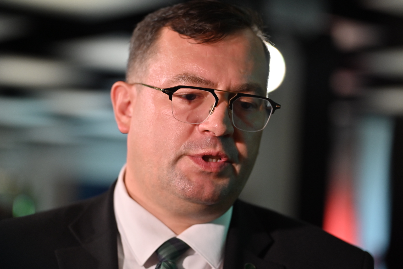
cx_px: 203
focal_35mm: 100
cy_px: 131
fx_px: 1119
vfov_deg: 13.7
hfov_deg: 20.4
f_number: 2.8
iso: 1000
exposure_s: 1/200
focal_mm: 95
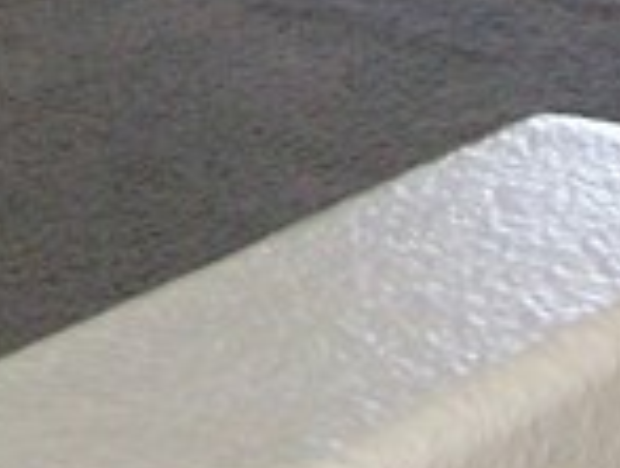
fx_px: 4740
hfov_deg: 7.5
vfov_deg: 5.3
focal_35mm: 264
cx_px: 380
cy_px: -1025
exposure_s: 1/60
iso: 160
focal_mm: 6.3
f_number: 2.8
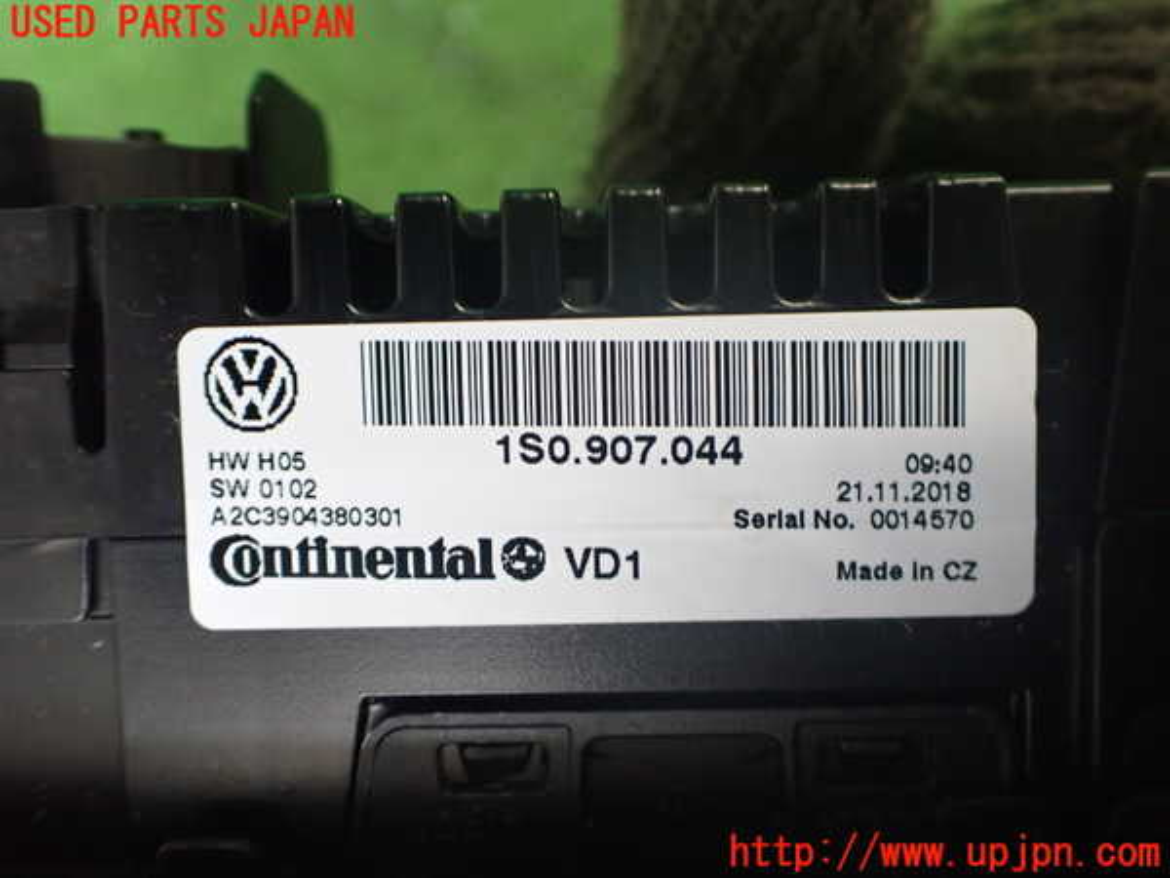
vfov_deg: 46.8
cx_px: 585
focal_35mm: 30
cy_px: 439
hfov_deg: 60.0
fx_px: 1014
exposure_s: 1/125
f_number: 2.3
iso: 800
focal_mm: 5.4
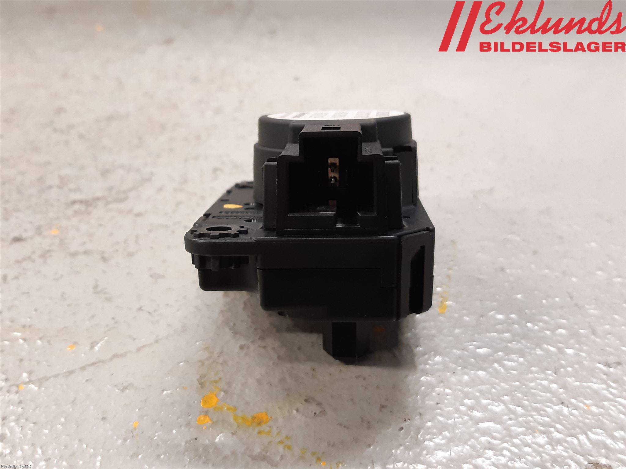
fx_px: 470
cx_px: 313
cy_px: 234
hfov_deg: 67.3
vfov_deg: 53.1
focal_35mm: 26
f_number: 1.7
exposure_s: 1/50
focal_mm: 3.93
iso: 160
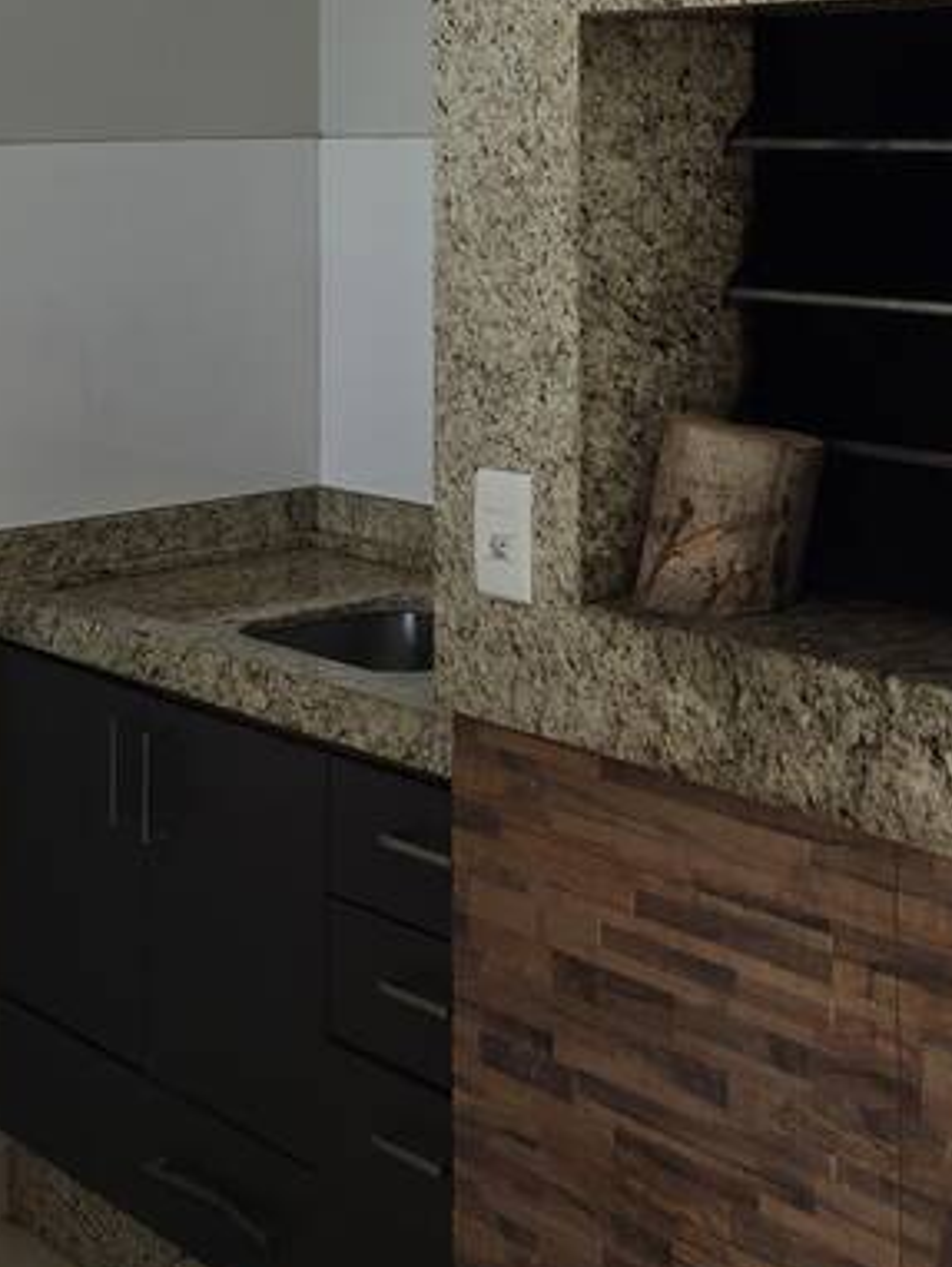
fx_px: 2381
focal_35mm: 65
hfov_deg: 21.6
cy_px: -23
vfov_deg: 27.9
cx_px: 998
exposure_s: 1/180
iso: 40
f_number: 1.7
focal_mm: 6.3
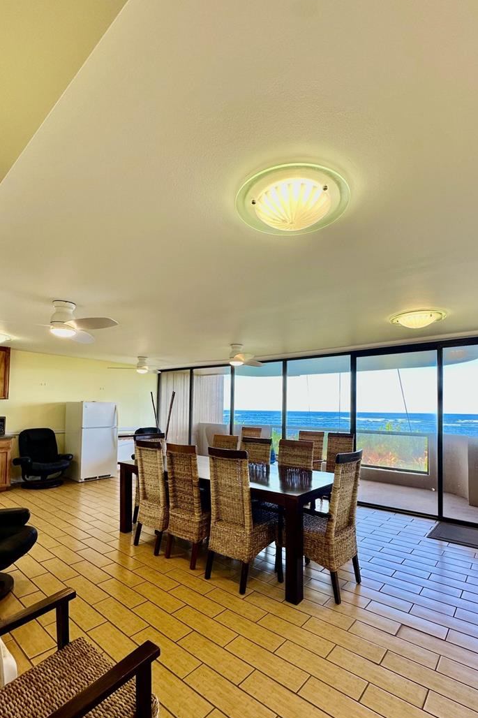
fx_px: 339
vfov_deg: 93.0
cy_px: 397
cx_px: 246
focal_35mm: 17
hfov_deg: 70.4
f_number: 2.2
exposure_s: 1/120
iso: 64
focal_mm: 2.22
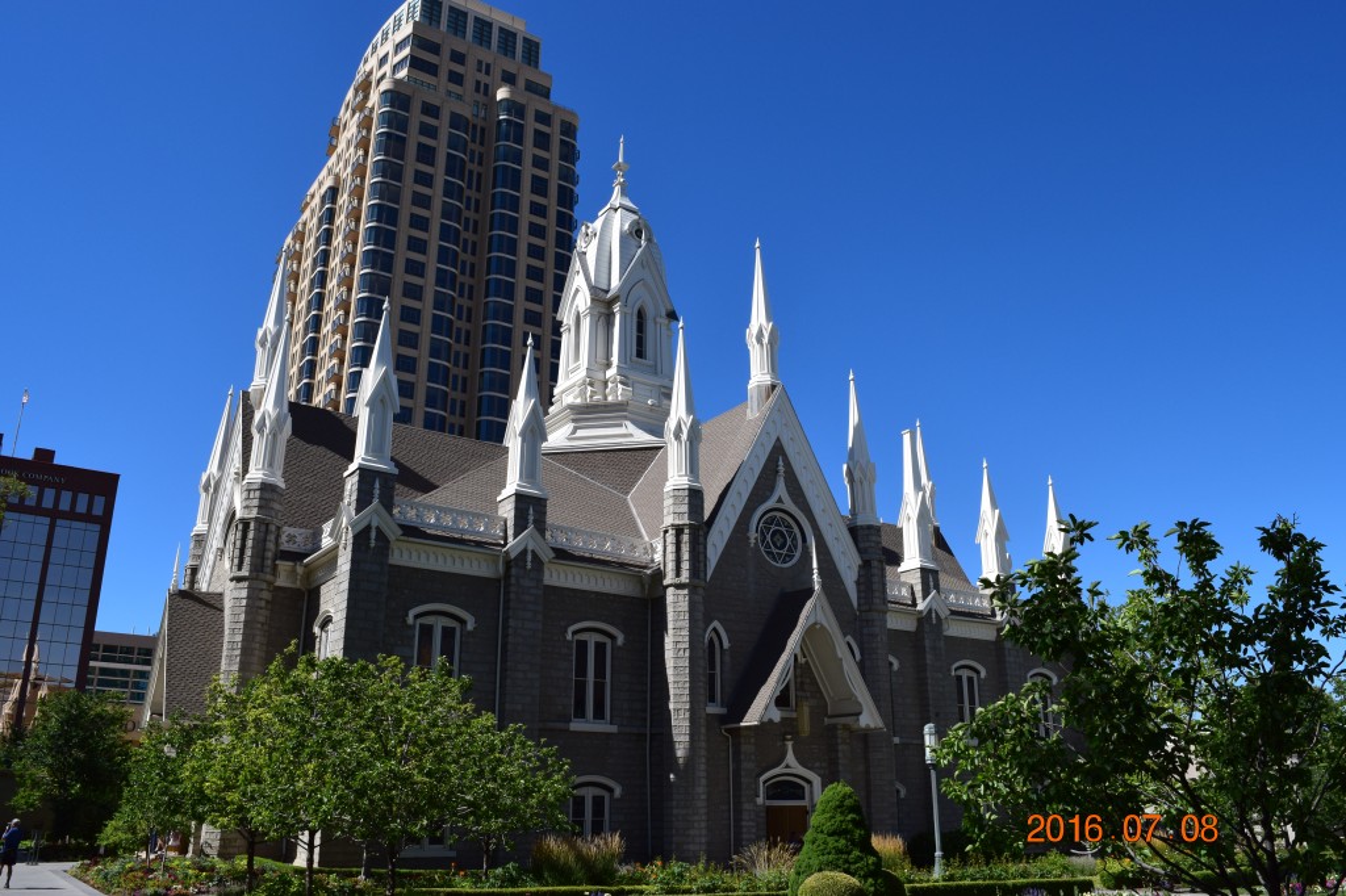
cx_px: 673
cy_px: 448
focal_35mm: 27
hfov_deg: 67.4
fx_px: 1009
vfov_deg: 47.9
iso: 360
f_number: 11
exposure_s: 1/500
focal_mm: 18
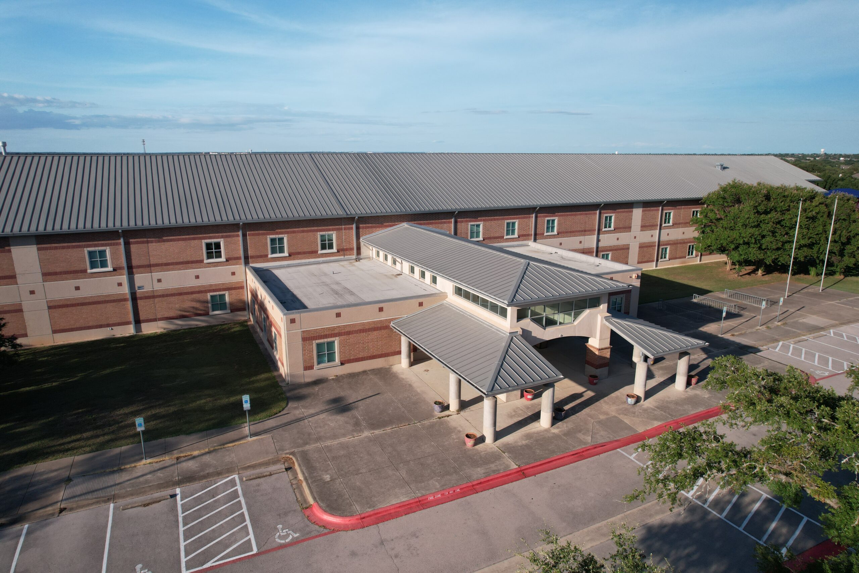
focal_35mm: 22
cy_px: 286
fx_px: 525
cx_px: 430
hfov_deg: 78.6
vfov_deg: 57.2
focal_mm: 8.38
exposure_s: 1/725
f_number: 2.8
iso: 110
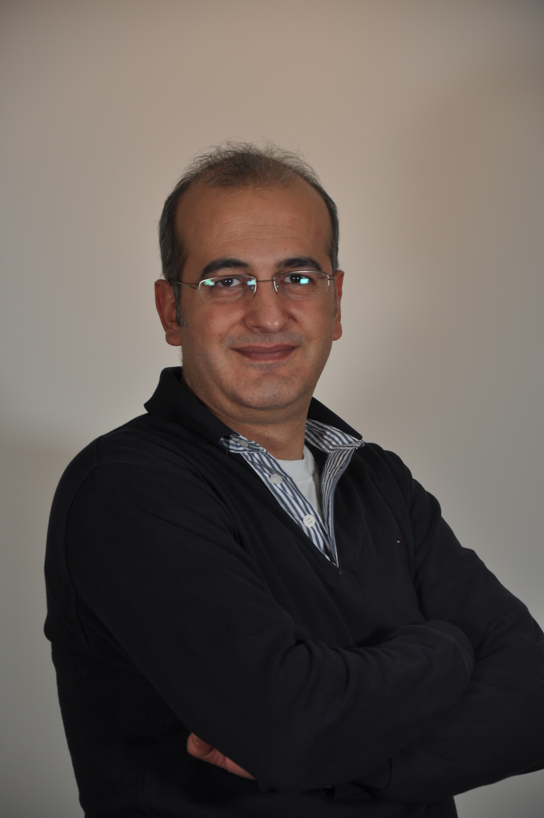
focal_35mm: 158
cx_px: 272
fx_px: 3579
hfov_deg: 8.7
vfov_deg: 13.1
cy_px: 409
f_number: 5.6
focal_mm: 105
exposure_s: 1/60
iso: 200
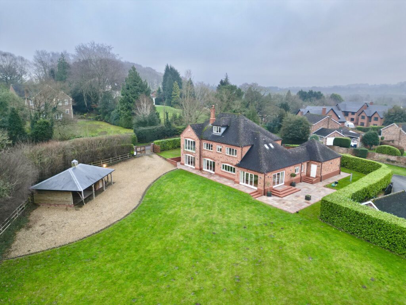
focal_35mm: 24
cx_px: 203
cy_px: 152
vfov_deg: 56.8
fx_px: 281
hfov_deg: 71.6
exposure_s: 1/80
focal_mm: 6.72
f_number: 1.7
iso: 100
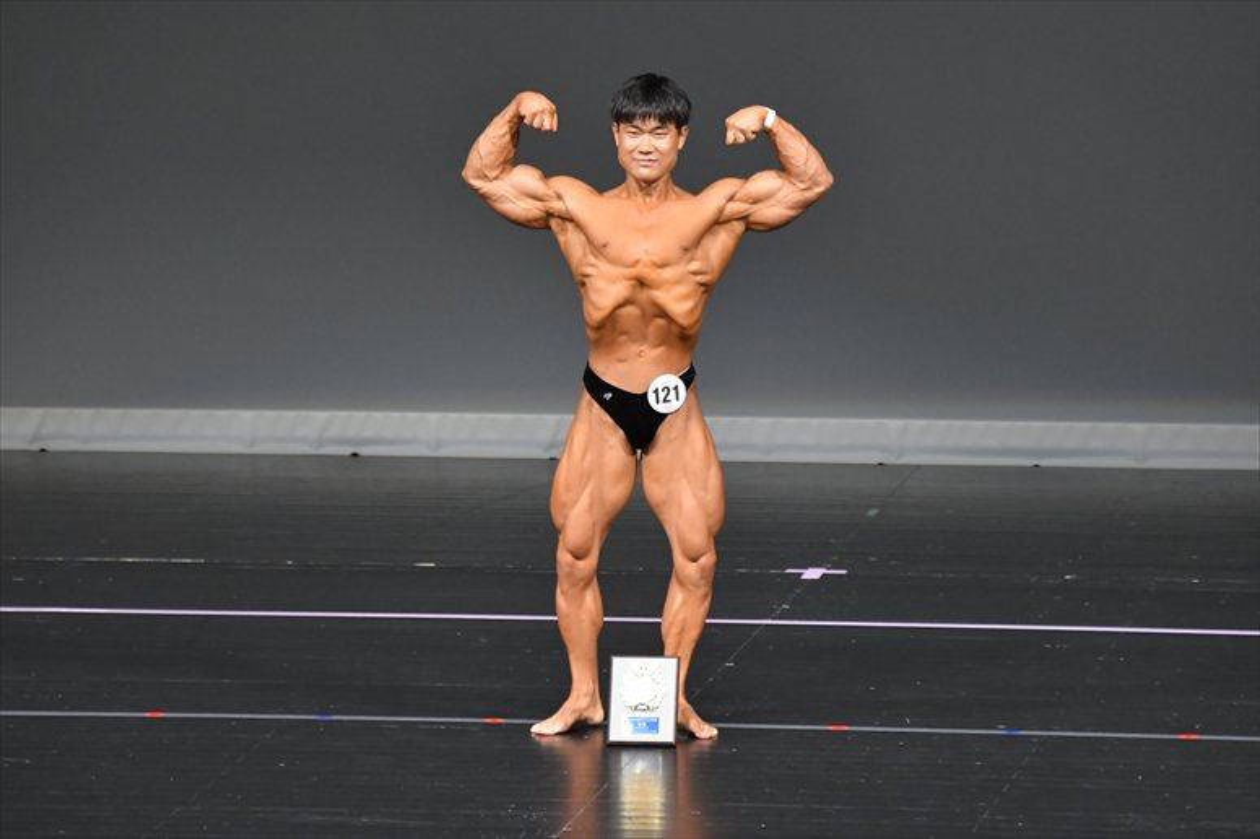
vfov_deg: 4.4
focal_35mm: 315
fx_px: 11020
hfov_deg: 6.5
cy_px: 420
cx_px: 630
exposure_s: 1/400
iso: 5000
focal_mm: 210
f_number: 5.6
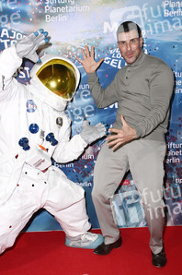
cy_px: 158
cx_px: 74
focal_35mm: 47
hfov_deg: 28.5
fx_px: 357
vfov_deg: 41.8
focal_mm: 35
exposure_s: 1/160
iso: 500
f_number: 5.6
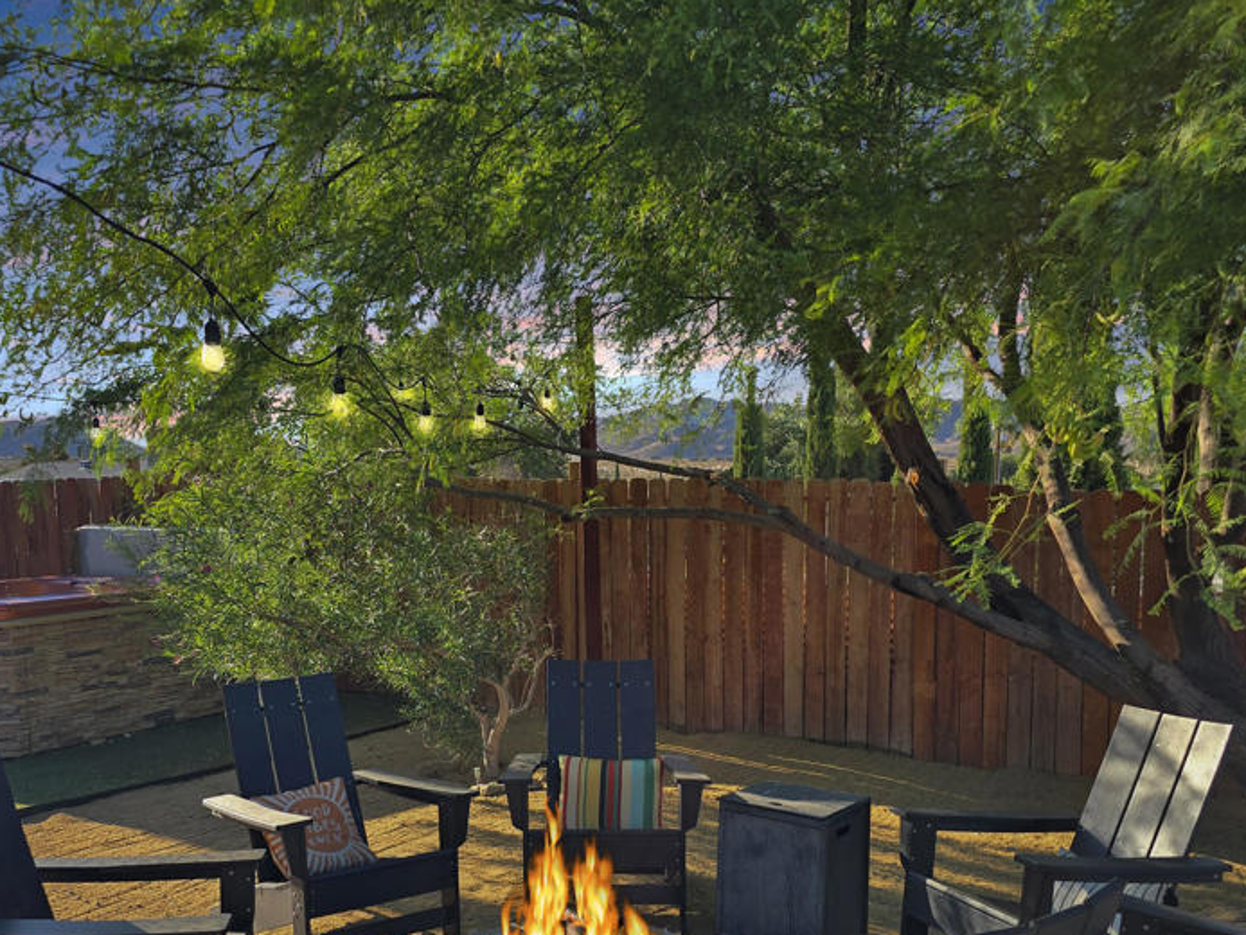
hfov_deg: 53.8
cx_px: 538
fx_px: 1224
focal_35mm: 34
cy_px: 602
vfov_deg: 41.4
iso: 12
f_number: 1.7
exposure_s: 1/614
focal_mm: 6.3
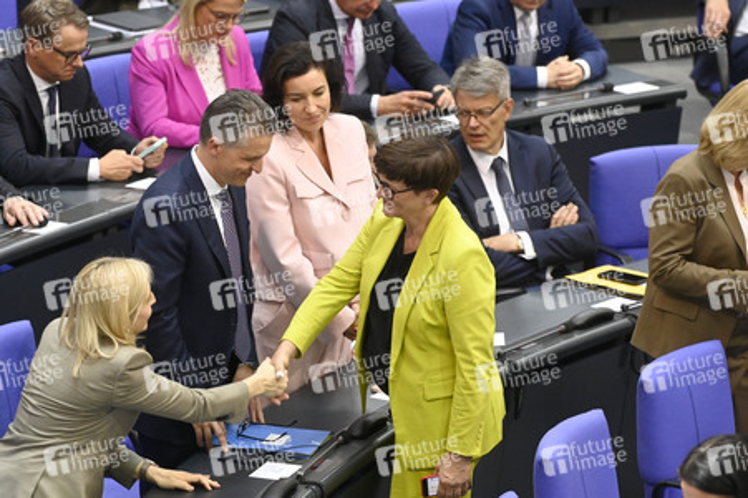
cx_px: 374
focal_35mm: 240
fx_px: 4983
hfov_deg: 8.6
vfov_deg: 5.7
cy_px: 249
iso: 8000
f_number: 5.6
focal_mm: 240
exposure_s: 1/400
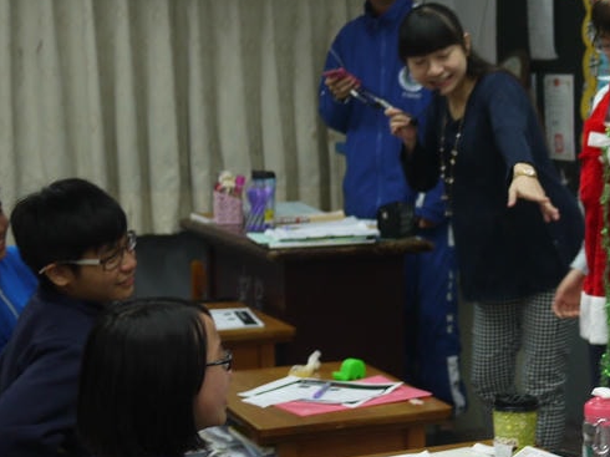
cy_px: 188
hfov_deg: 19.3
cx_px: 645
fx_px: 1726
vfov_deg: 15.1
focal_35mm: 98
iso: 160
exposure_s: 1/100
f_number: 1.7
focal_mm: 20
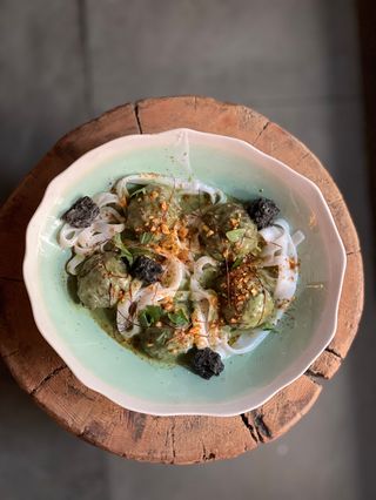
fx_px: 1114
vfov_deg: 25.3
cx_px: 188
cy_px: 250
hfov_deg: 19.2
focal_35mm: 77
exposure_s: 1/20
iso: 400
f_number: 2.8
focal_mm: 9
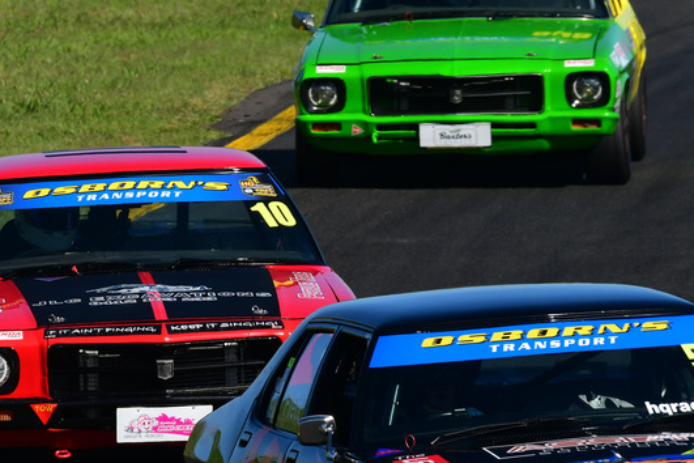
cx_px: 182
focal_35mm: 950
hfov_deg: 2.2
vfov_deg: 1.4
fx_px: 18312
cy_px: 180
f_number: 13
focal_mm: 420
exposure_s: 1/640
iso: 400
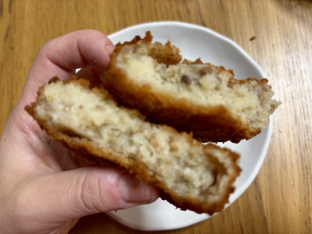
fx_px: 234
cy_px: 117
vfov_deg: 53.1
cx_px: 156
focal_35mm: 26
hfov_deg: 67.3
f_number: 1.6
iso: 80
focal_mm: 5.96
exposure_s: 1/50
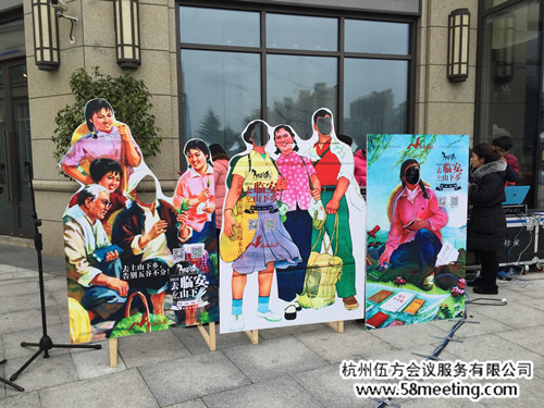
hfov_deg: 61.7
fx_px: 456
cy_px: 204
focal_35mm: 29
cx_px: 272
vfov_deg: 48.2
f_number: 2.2
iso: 32
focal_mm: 4.15
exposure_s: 1/1099
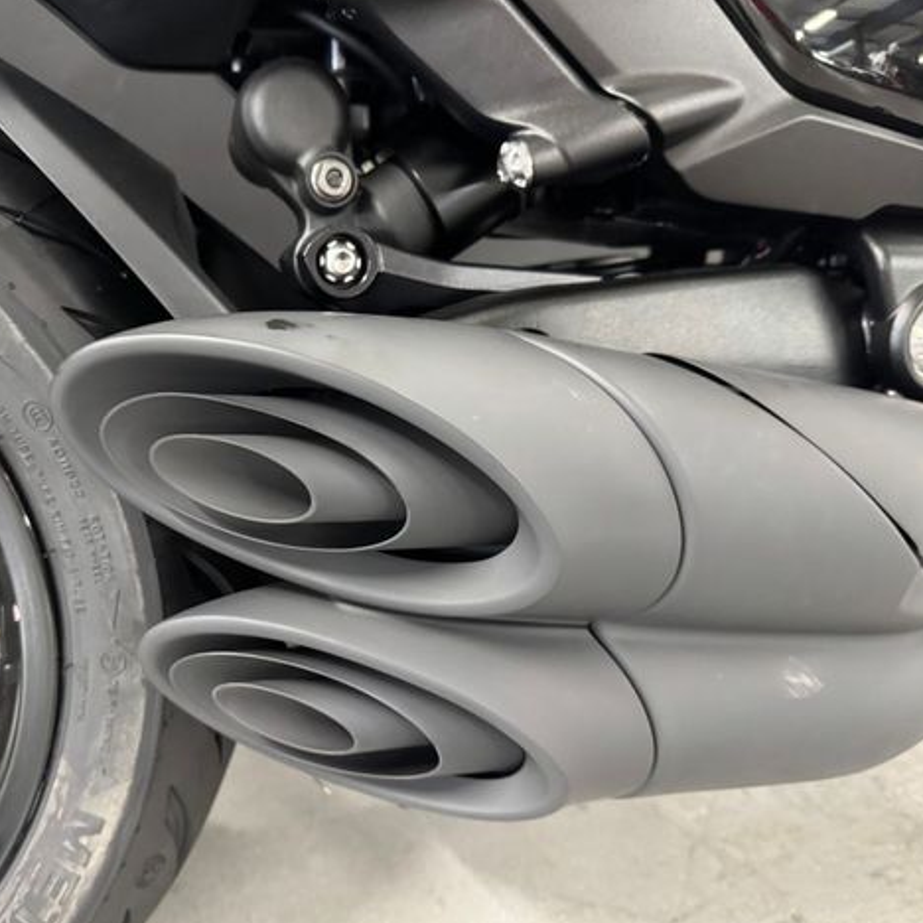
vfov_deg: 55.6
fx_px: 875
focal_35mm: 29
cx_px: 379
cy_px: 463
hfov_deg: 55.3
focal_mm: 6.76
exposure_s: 1/50
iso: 800
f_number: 1.78
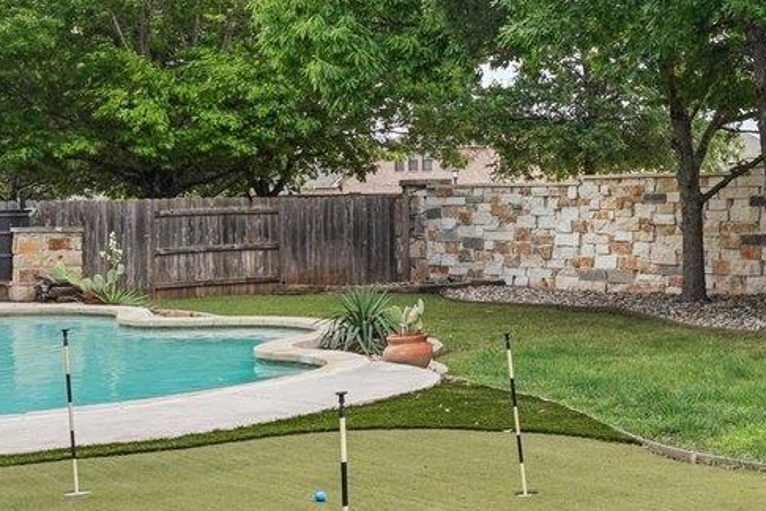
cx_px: 987
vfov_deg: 23.0
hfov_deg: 28.2
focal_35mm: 59
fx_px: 1255
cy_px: 206
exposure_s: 1/640
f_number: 8
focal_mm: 14
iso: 400
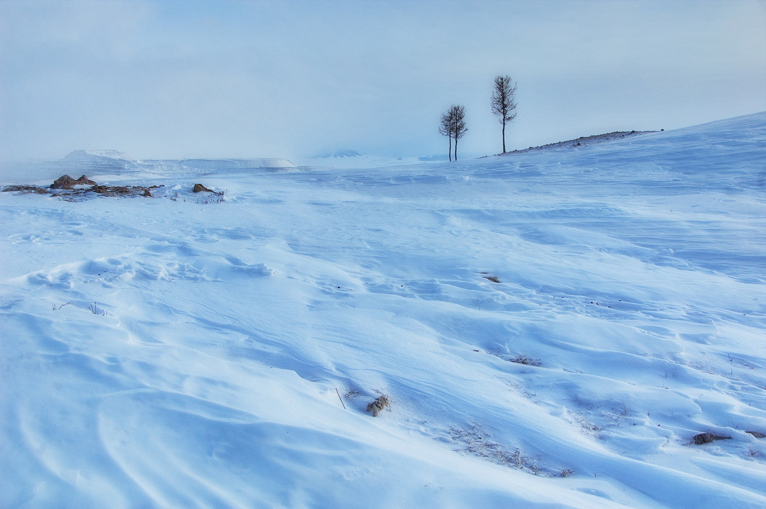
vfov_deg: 36.8
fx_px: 765
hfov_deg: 53.2
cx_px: 383
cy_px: 254
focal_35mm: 36
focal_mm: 24
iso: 200
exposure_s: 1/800
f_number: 9
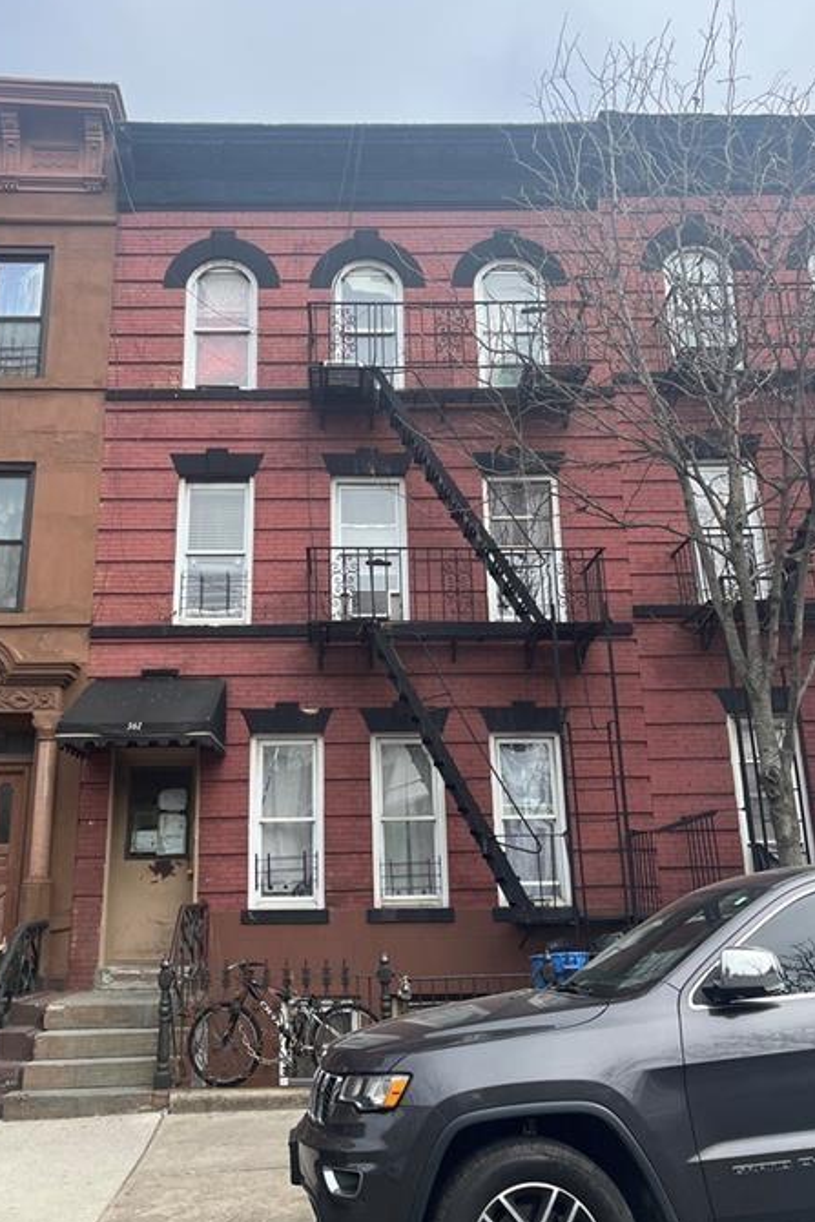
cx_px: 356
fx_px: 1052
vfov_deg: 60.2
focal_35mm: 31
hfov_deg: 42.3
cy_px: 562
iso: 50
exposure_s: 1/2309
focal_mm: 5.1
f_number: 1.6
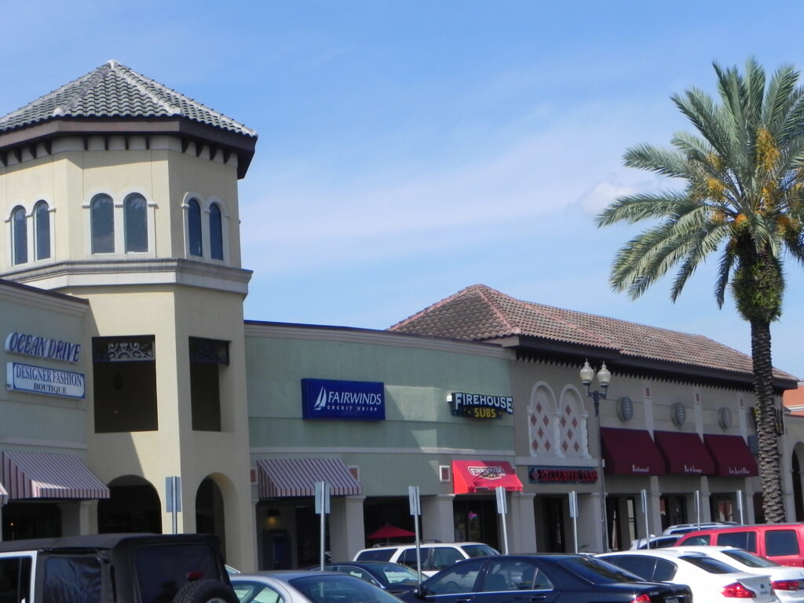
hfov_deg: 29.4
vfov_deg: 22.3
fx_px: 1533
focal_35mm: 66
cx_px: 402
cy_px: 302
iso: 160
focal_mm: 11.8
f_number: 7.1
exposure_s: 1/456
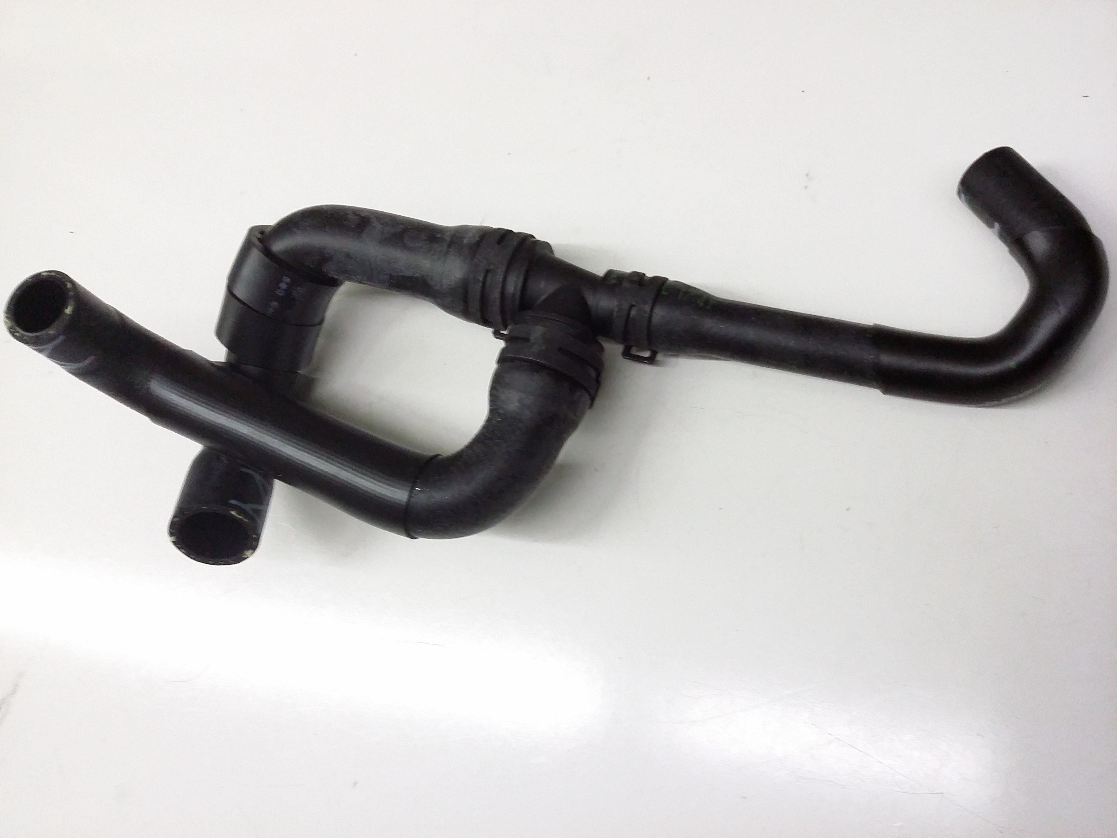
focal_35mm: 32
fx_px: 1033
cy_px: 419
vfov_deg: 44.2
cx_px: 558
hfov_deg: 56.8
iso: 200
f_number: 2.4
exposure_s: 1/15
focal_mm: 3.4
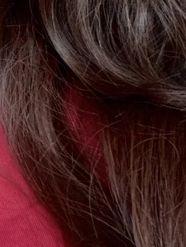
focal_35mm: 104
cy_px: -76
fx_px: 744
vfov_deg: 17.7
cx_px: -26
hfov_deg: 13.9
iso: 80
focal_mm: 2.71
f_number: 1.9
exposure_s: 1/63
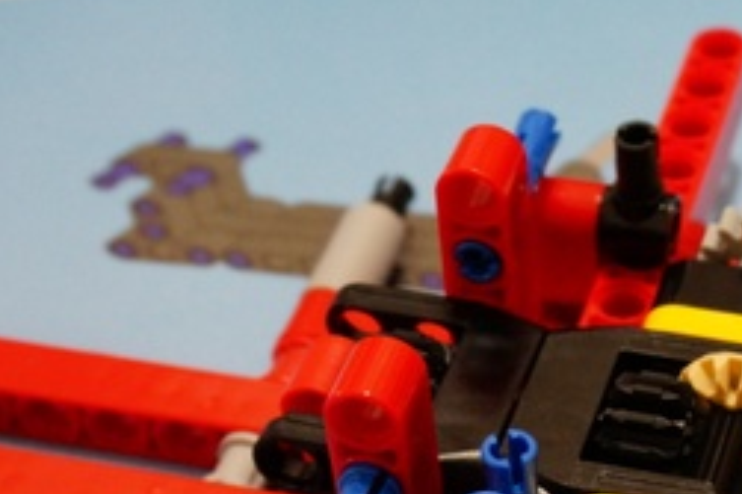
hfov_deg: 18.6
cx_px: 727
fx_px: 2204
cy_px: 470
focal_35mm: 107
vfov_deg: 12.7
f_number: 5.6
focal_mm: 28
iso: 1600
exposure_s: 1/15
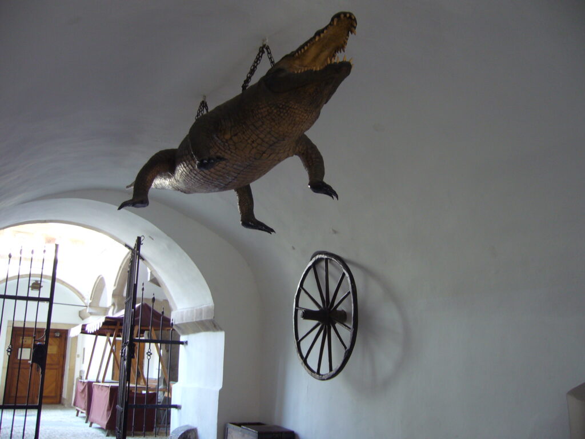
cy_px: 220
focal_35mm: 35
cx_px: 292
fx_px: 591
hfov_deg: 52.6
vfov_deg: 40.7
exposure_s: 1/30
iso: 100
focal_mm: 5.8
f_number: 2.8
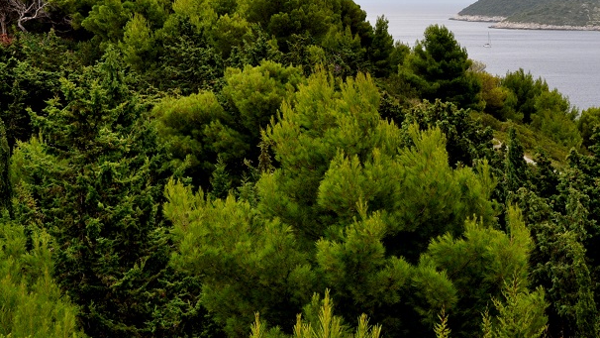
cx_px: 314
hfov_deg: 24.2
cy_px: 47
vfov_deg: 13.6
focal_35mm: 88
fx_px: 1400
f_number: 8
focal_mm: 34
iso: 500
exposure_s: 1/250
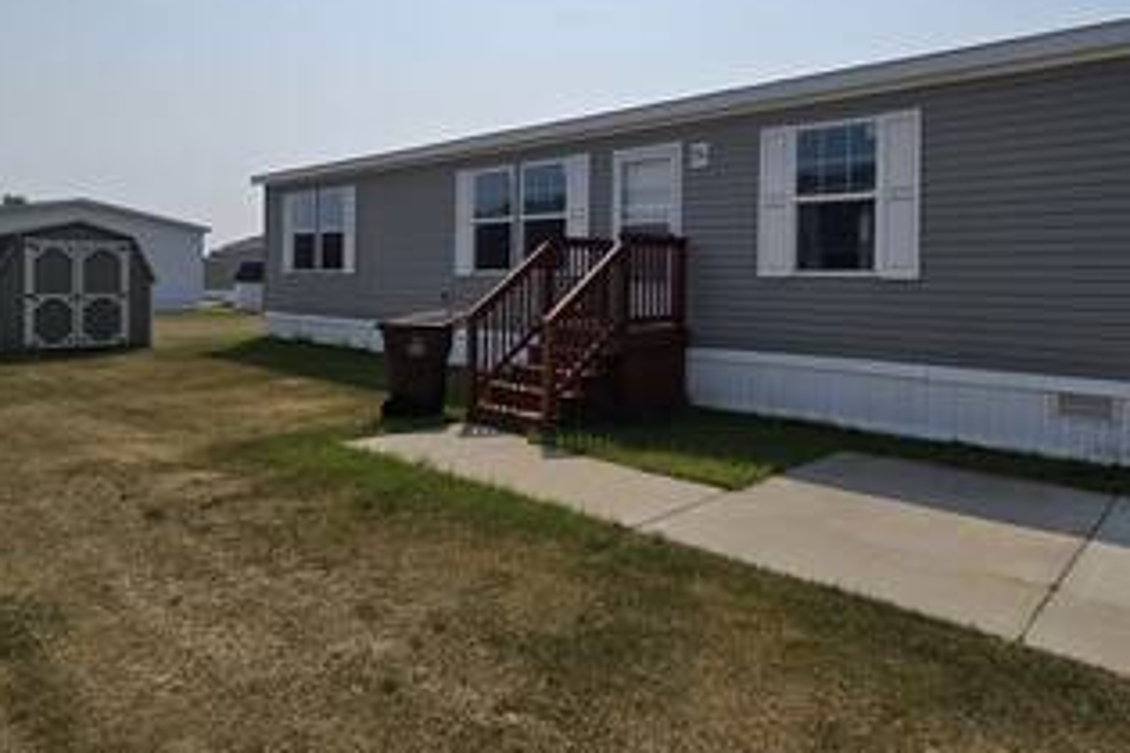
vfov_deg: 56.2
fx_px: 691
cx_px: 613
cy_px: 262
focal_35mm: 22
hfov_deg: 78.4
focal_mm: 2.2
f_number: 2.2
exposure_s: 1/5523
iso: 50
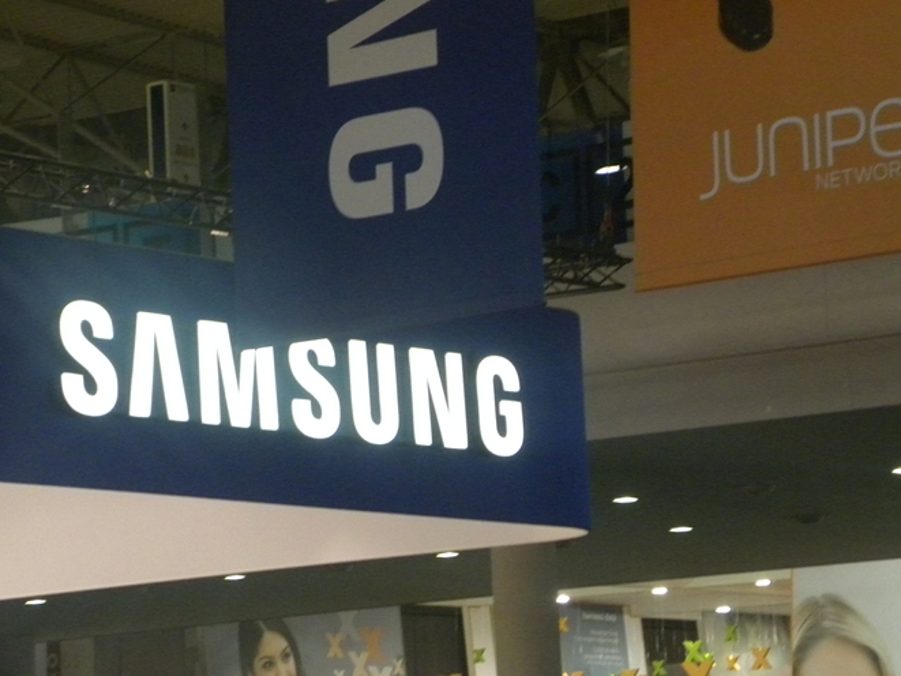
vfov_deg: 8.7
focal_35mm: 170
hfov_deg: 11.6
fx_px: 4426
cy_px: 383
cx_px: 352
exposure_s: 1/52.6
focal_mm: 20.8
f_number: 4
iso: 400
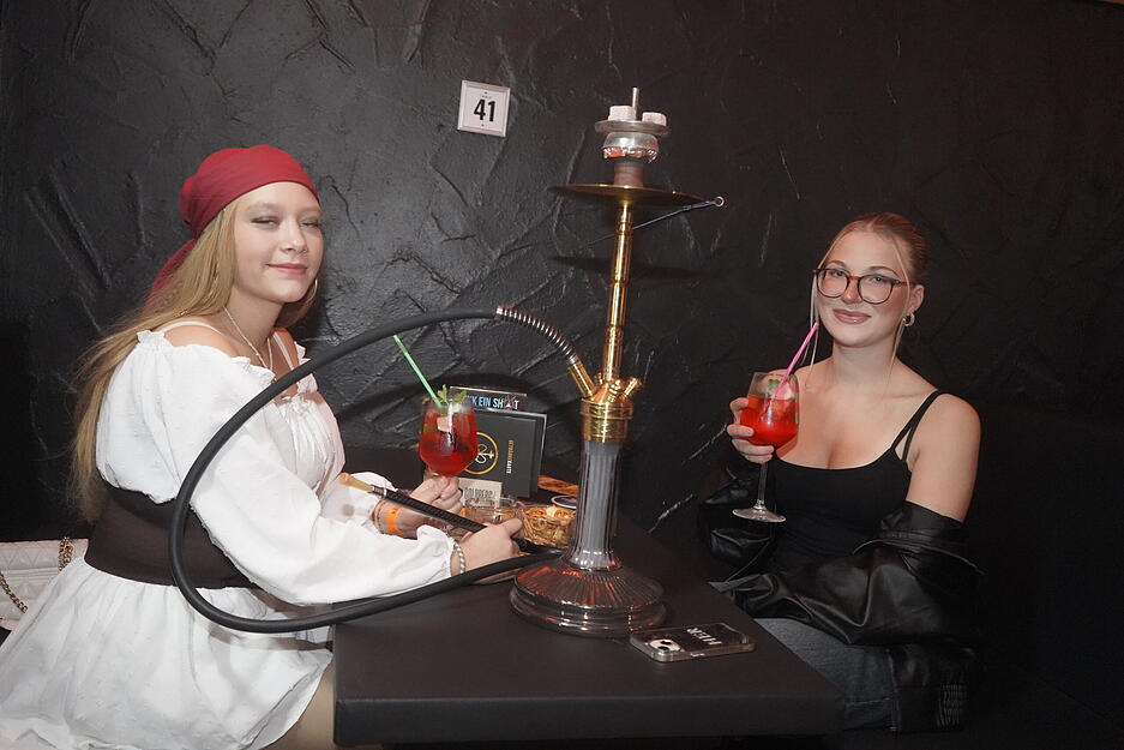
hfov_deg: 63.7
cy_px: 375
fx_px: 906
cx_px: 562
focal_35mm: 29
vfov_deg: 45.0
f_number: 3.5
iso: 12800
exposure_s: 1/60
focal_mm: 29
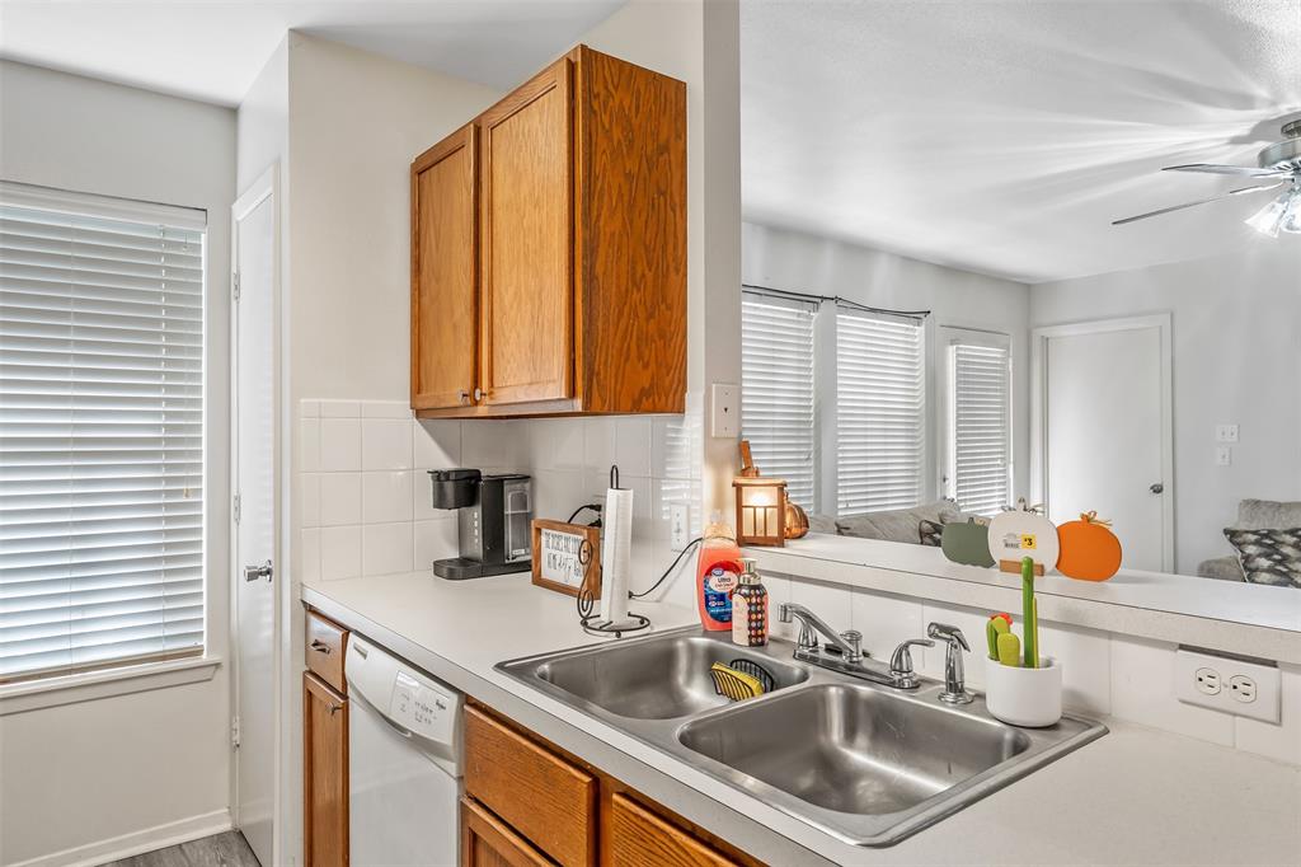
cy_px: 434
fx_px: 795
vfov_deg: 57.2
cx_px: 650
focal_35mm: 22
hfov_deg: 78.6
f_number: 8
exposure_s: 1/15
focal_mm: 22
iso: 800
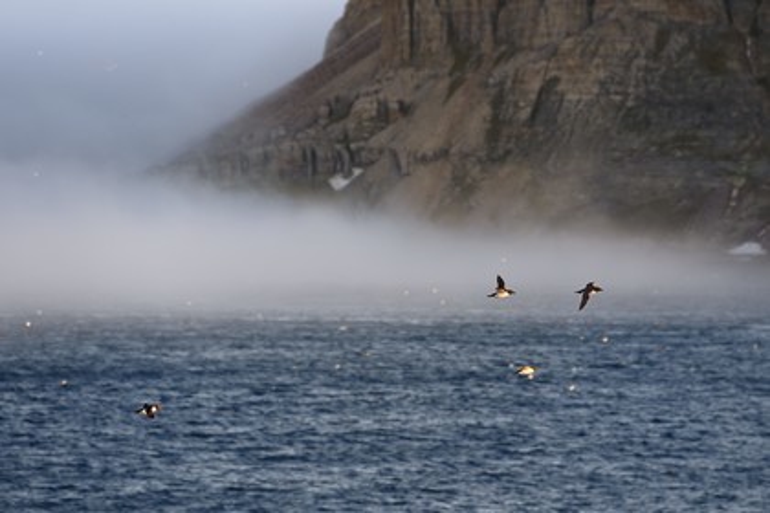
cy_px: 256
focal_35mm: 200
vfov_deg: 6.9
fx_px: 4277
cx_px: 385
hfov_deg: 10.3
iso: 200
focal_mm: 200
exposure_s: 1/800
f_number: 4
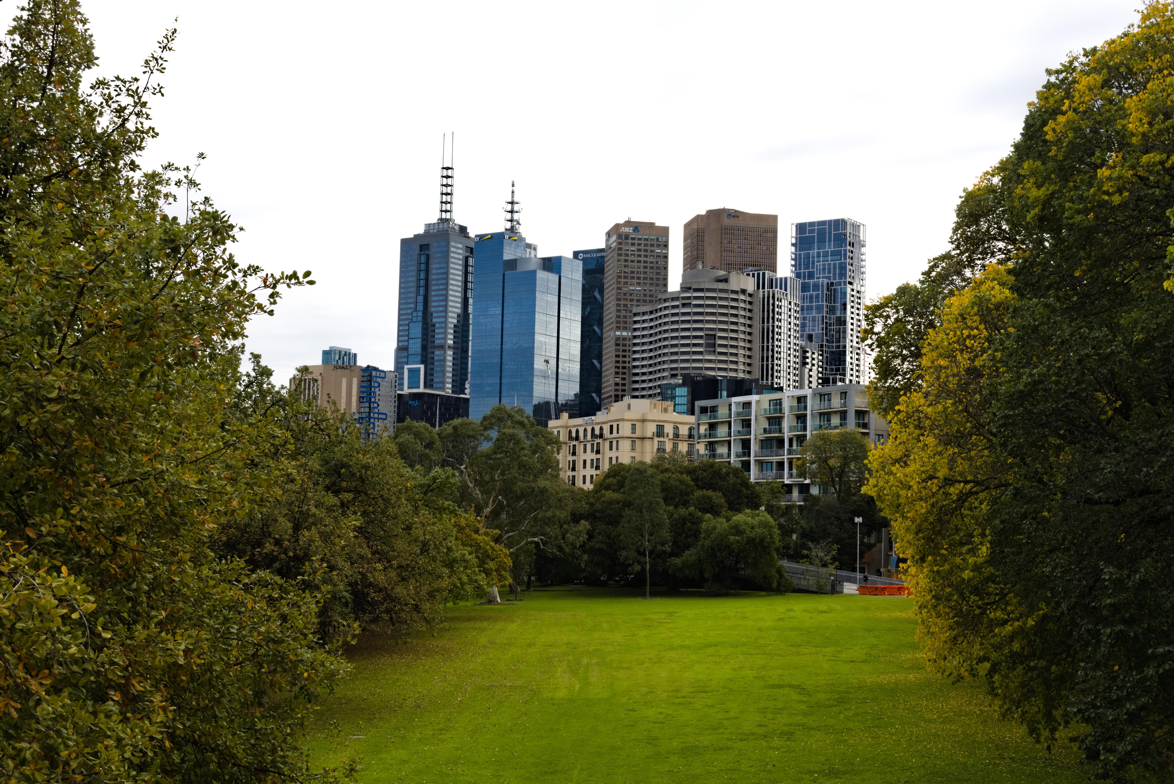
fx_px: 1468
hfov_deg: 43.6
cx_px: 587
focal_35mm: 45
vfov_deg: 29.9
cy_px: 392
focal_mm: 16.62
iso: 125
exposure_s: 1/125
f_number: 8
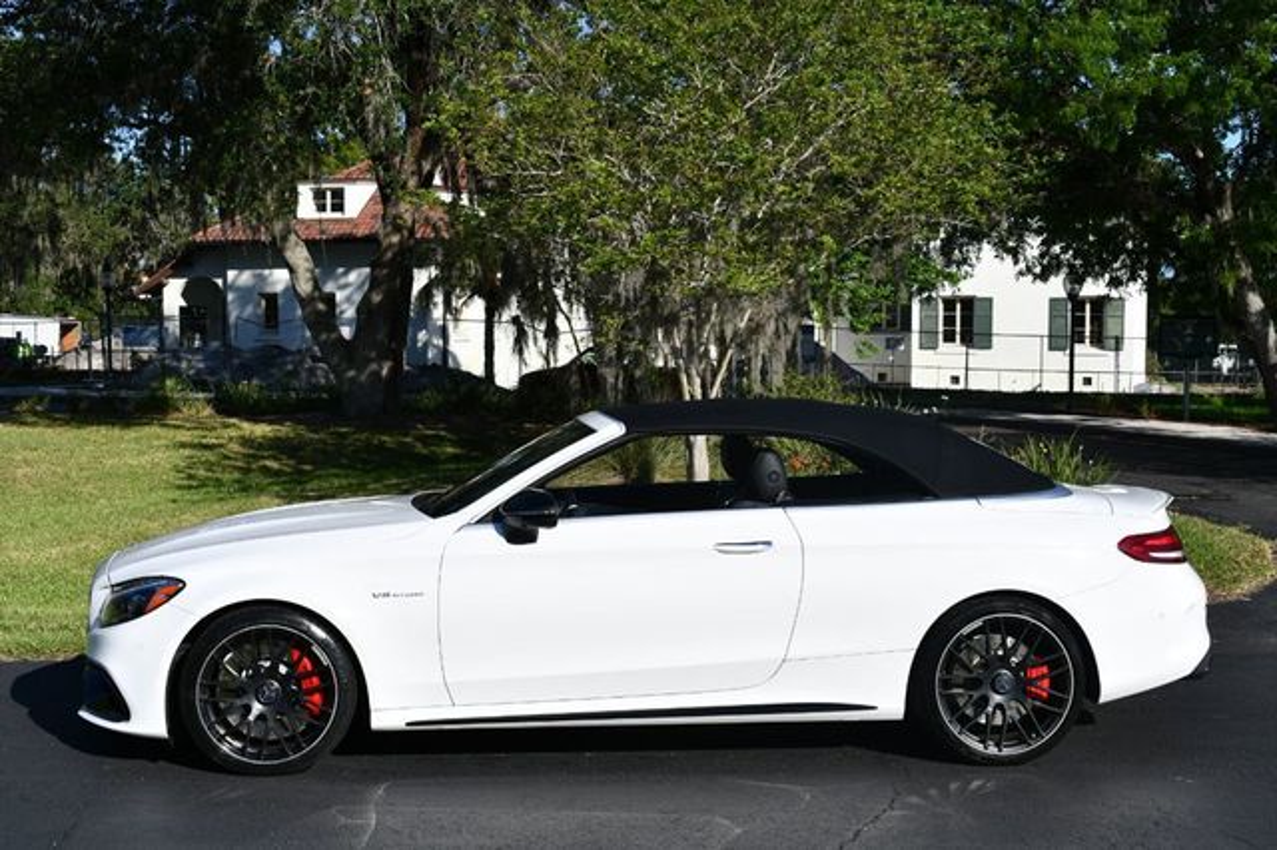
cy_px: 425
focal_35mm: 48
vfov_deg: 28.0
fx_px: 1702
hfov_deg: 41.1
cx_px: 638
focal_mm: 32
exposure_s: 1/400
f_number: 10
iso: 100
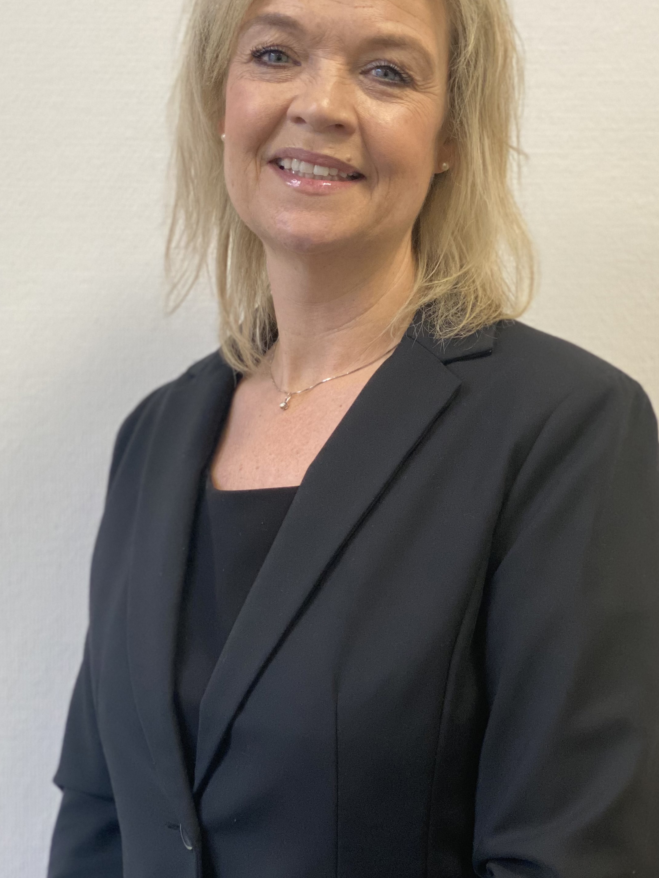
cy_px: 455
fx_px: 1853
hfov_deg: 20.2
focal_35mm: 73
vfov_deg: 26.7
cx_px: 332
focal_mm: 6
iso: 250
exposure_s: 1/100
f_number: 2
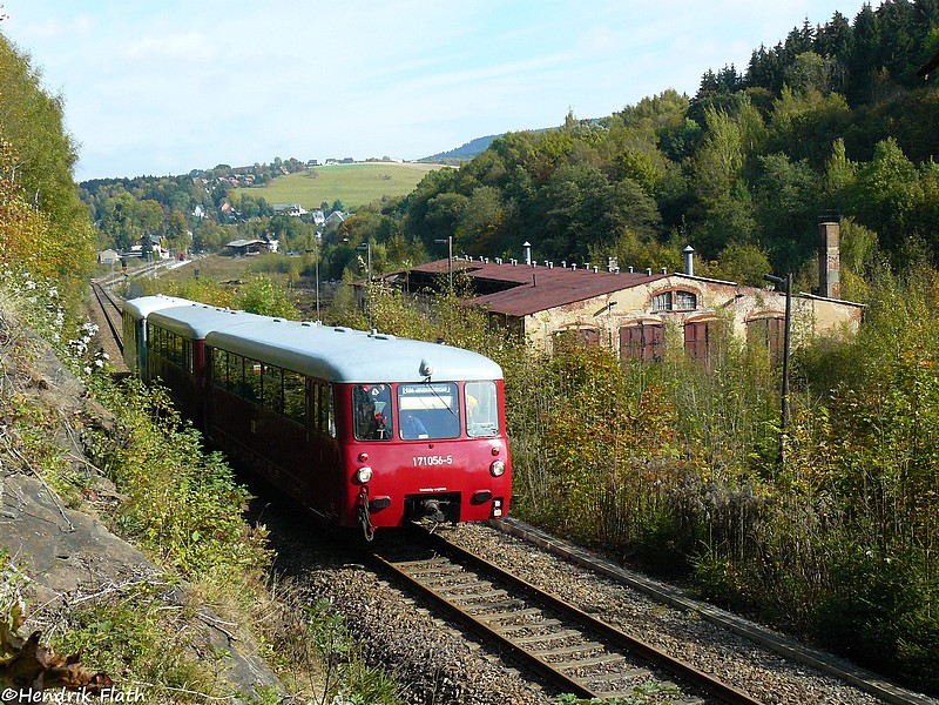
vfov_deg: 30.9
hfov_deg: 40.4
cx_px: 470
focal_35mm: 47
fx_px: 1275
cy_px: 352
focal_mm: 7.9
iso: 200
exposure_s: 1/500
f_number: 5
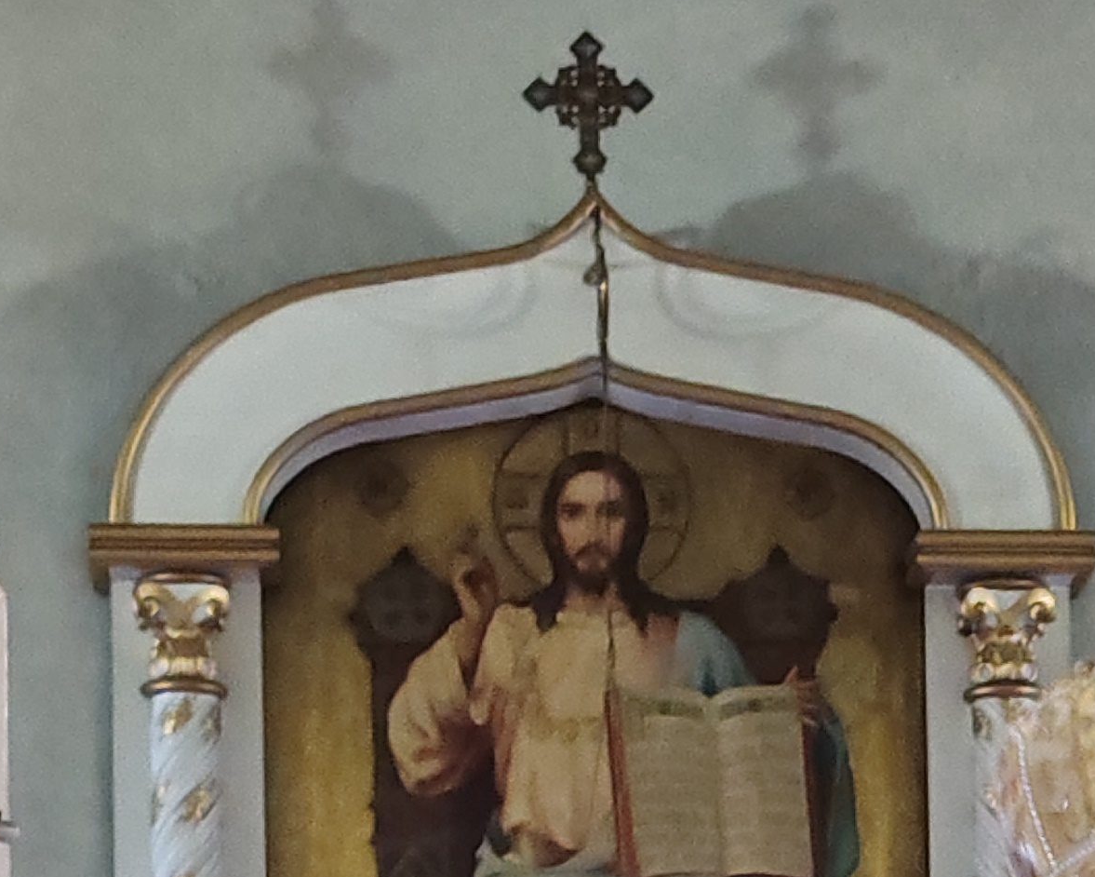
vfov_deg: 8.3
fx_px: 5899
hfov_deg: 10.5
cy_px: 1427
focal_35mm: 182
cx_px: 1035
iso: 1250
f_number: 1.9
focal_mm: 6.12
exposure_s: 1/50
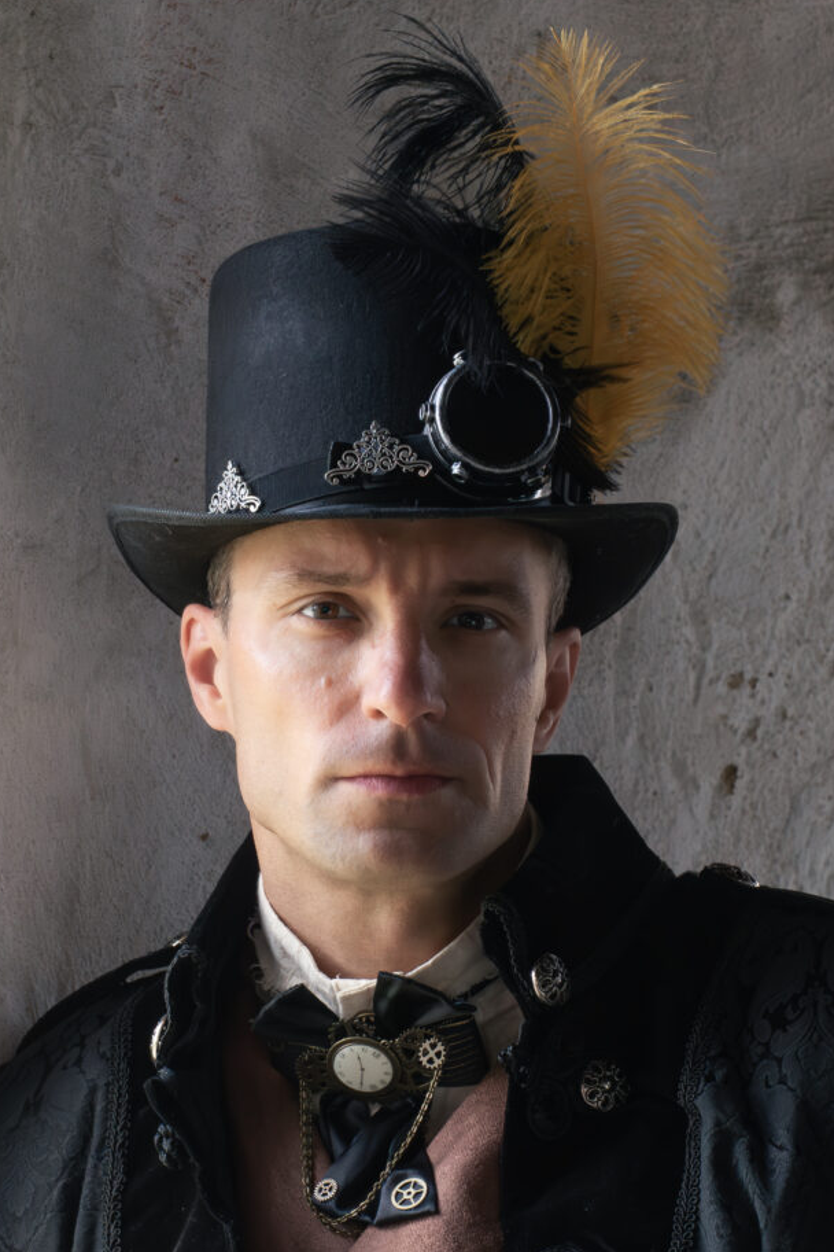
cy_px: 815
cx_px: 497
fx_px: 10285
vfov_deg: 7.0
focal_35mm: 296
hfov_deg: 4.6
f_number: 11
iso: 3200
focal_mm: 150
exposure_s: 1/100
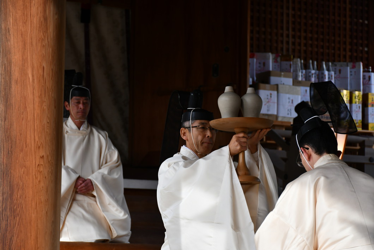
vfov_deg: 12.2
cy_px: 125
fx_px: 1164
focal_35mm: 112
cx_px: 187
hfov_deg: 18.3
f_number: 5.6
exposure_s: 1/250
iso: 250
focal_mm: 75
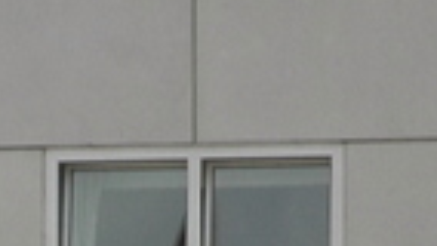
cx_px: 43
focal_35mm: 1189
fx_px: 13780
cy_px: 752
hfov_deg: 1.8
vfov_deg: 1.0
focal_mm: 105
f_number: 6.3
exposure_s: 1/640
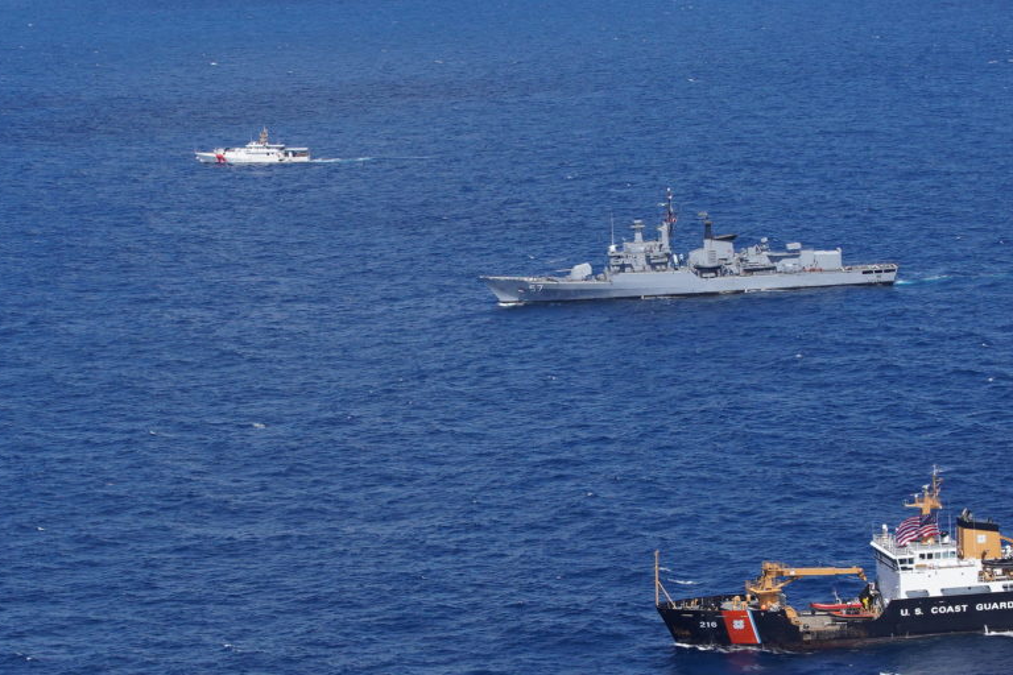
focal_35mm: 134
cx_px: 605
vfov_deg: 10.2
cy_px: 420
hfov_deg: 15.3
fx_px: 3770
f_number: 11
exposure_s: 1/1000
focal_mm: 70
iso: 640
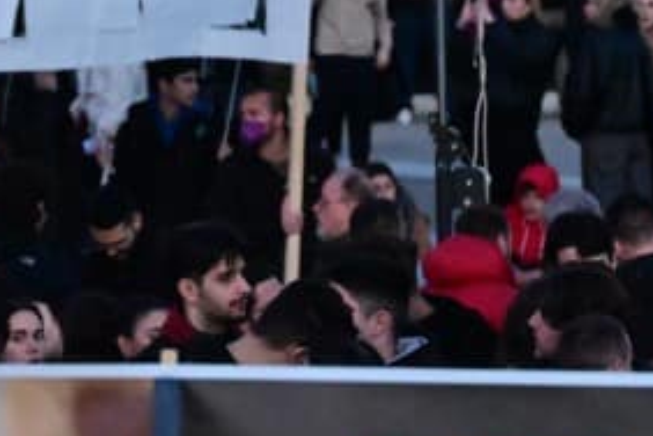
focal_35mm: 372
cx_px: 410
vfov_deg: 3.7
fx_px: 6747
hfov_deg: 5.5
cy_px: 176
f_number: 3.5
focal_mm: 70
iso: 8000
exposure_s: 1/320
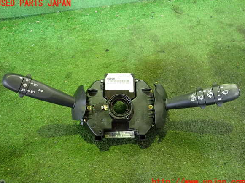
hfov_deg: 58.4
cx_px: 121
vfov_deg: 45.4
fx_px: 219
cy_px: 93
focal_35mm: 31
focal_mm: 5.4
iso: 800
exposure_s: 1/30
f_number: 2.3
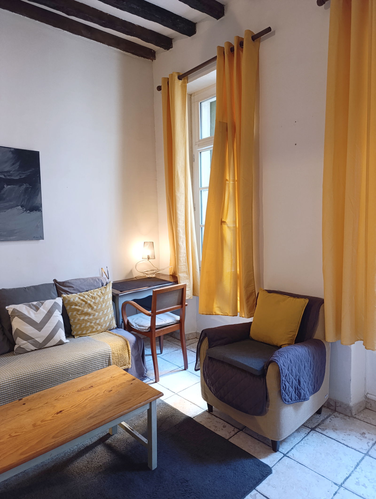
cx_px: 188
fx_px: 332
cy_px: 250
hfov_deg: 59.0
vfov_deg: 73.8
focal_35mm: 23
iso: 1250
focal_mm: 6.14
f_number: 1.6
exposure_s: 1/25
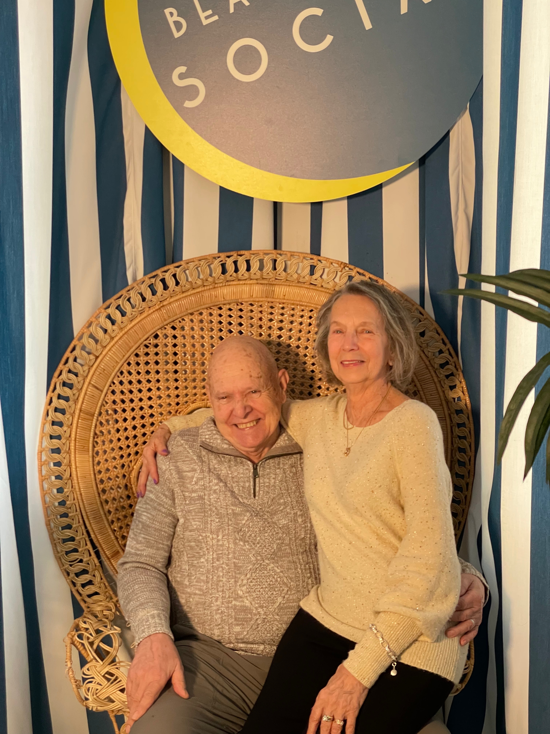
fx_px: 1102
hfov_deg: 28.0
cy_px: 367
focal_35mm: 52
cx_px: 275
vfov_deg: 36.8
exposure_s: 1/60
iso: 320
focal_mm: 6
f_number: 2
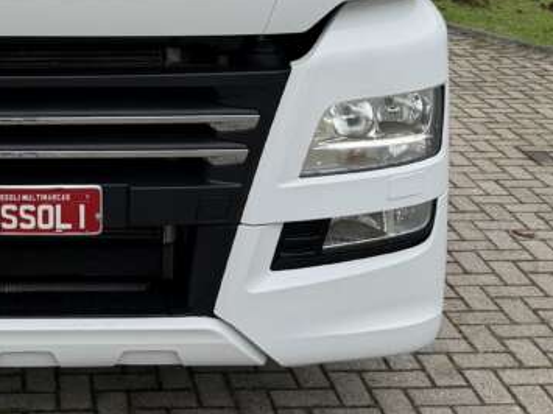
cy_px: -196
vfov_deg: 18.1
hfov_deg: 25.6
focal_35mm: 73
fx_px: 1166
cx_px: 30
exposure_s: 1/2232
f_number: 1.78
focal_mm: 6.76
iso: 100
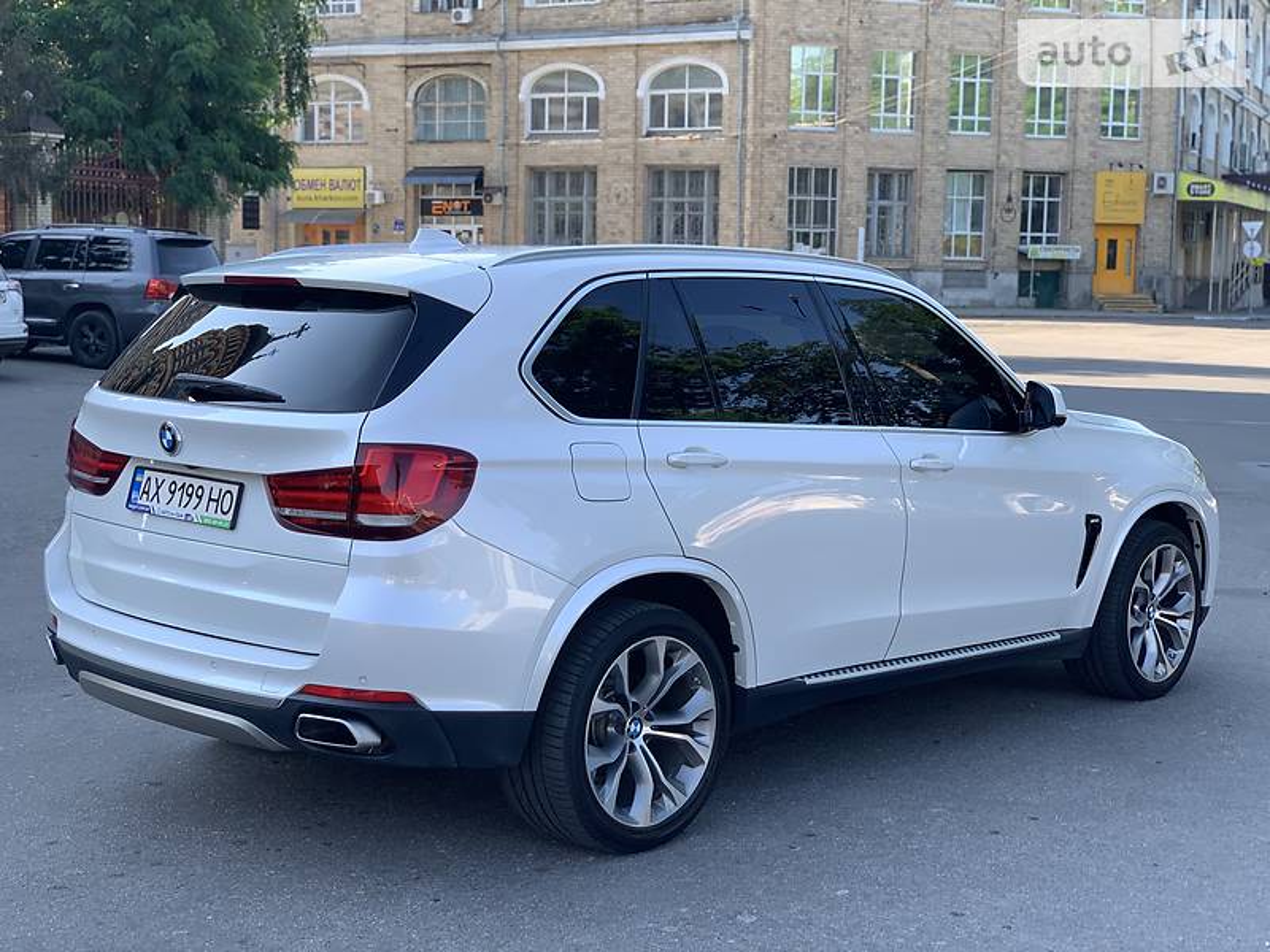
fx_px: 1908
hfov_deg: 36.8
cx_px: 635
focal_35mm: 52
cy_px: 476
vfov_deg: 28.0
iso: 16
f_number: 2.4
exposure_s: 1/153
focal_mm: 6
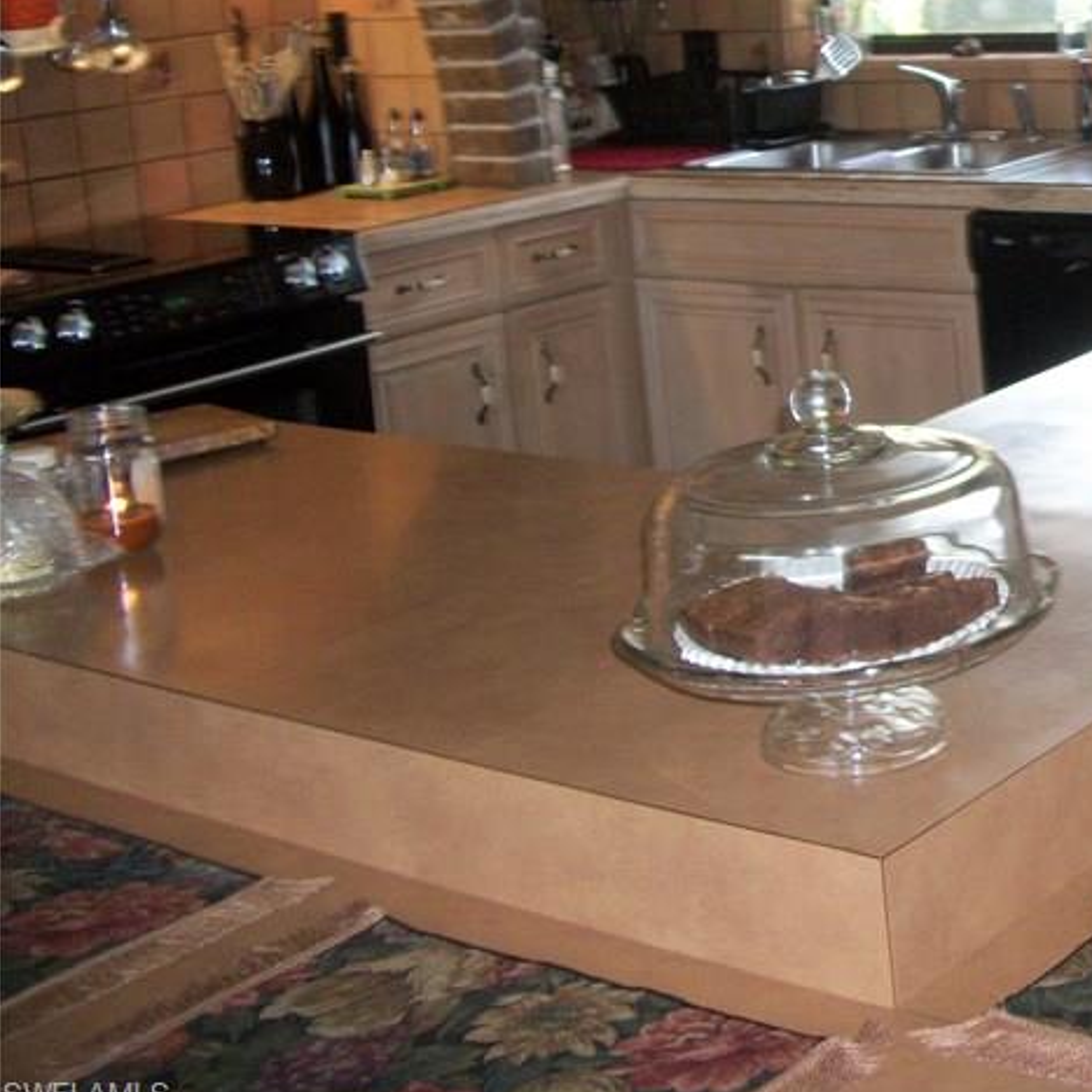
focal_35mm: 62
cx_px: 1195
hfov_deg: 25.7
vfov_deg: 27.2
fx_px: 2213
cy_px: 220
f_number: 2.9
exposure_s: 1/30
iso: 160
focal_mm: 5.7
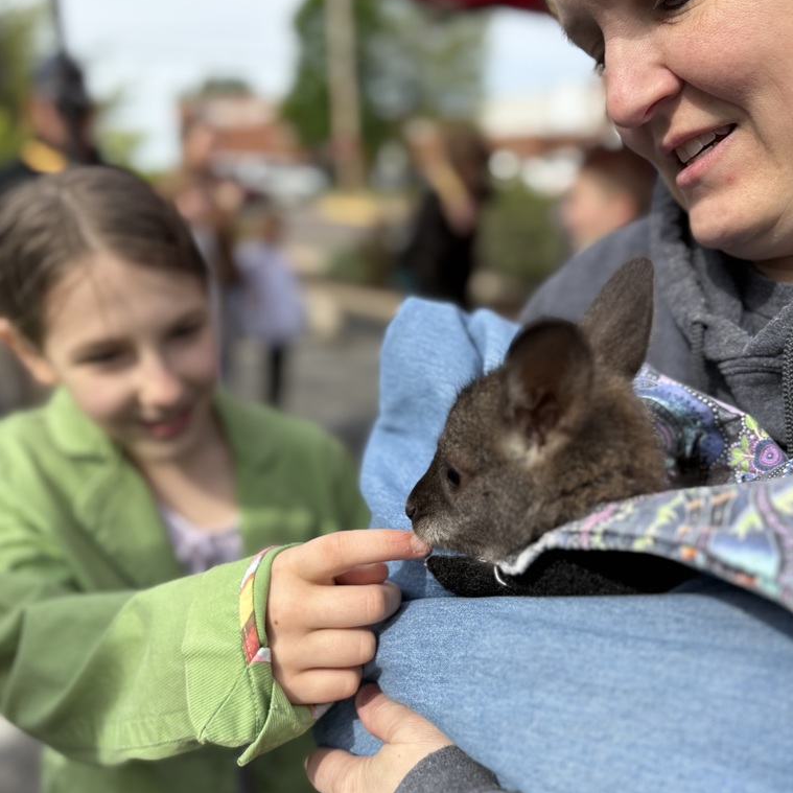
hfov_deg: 52.5
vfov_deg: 51.8
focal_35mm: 31
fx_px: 803
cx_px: 400
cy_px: 511
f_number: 1.6
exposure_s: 1/1587
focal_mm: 5.96
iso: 50
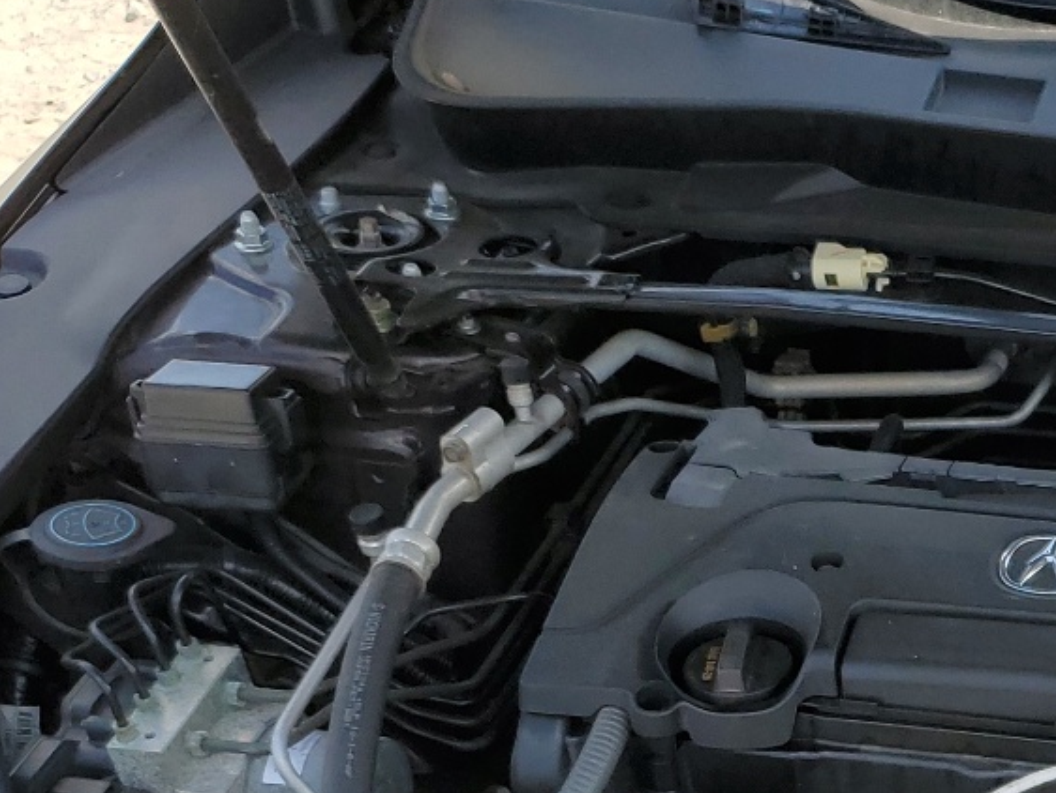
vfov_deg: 18.7
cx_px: 1319
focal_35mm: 74
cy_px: 979
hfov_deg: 23.6
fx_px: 2258
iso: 50
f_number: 1.5
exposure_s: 1/1429
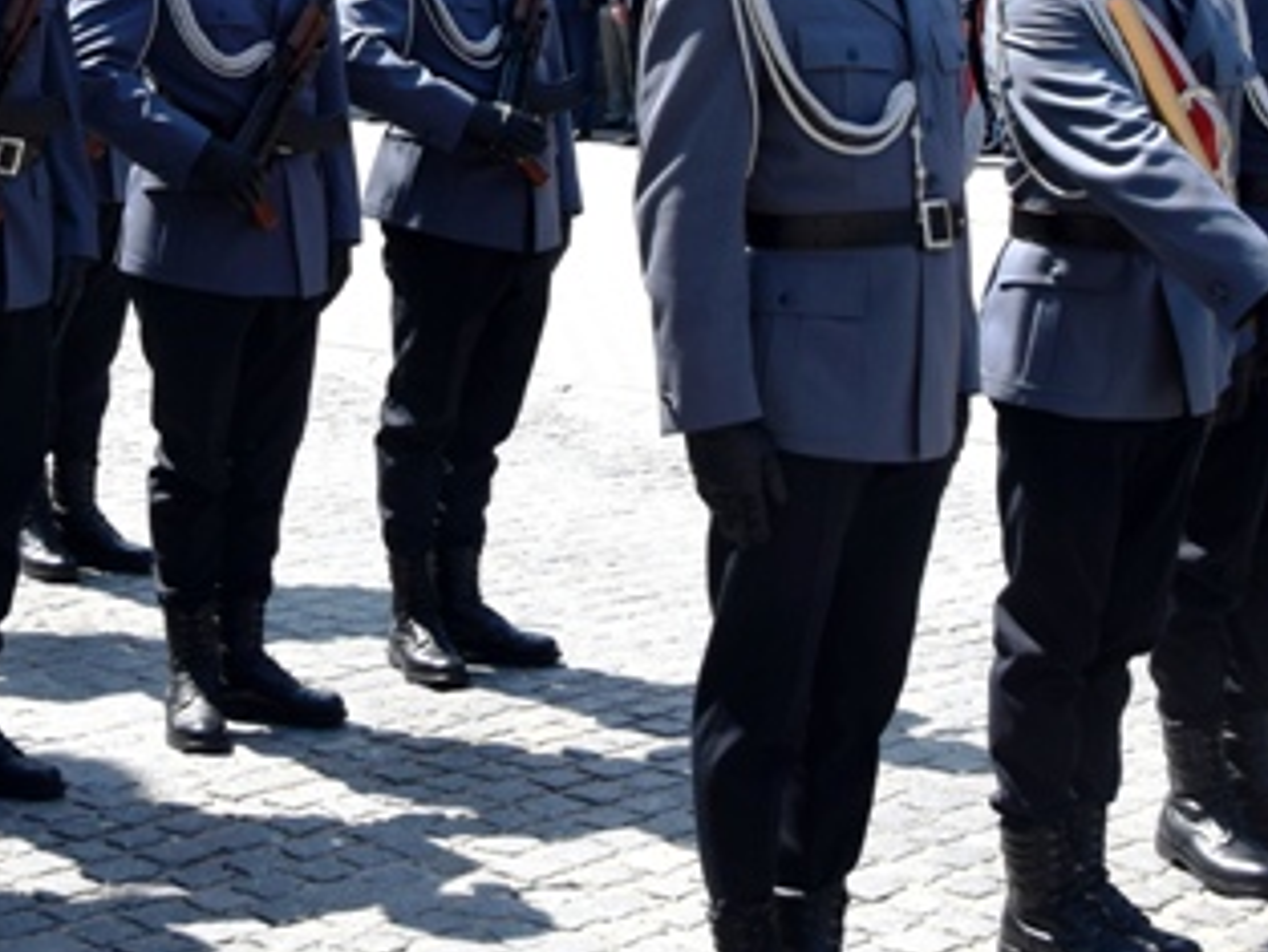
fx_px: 3115
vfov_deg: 16.7
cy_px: -148
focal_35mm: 85
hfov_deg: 22.8
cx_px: 361
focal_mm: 18
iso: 200
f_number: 8
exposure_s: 1/250
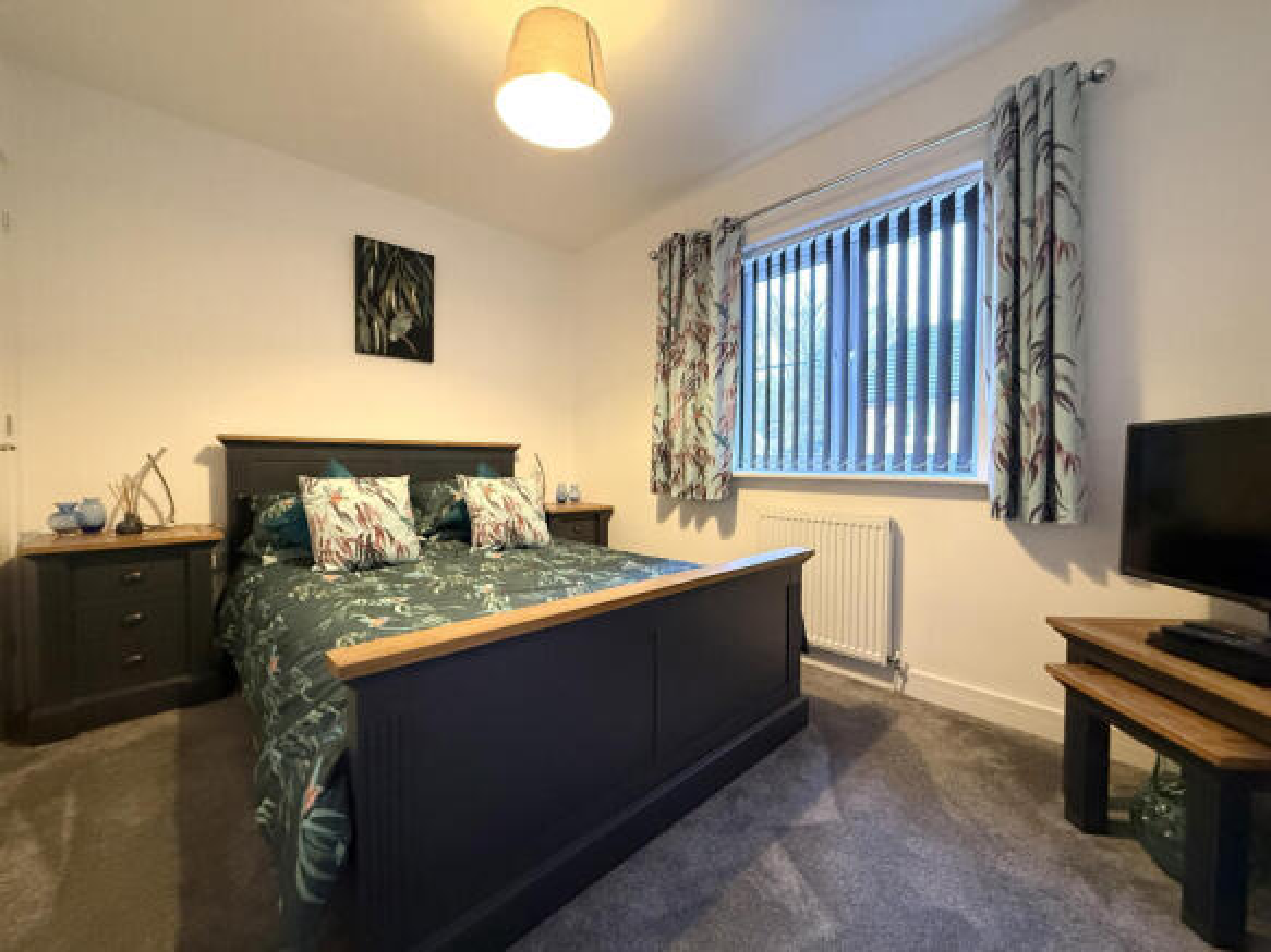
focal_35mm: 14
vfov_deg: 85.7
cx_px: 636
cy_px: 476
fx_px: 514
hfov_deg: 102.1
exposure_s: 1/50
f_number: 2.2
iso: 500
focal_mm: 2.22
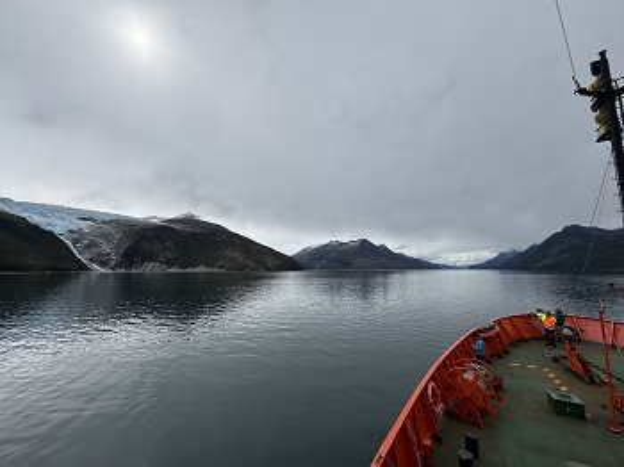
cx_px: 312
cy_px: 234
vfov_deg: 85.6
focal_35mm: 14
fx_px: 252
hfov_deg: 102.1
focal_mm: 2.22
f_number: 2.2
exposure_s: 1/3906
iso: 50
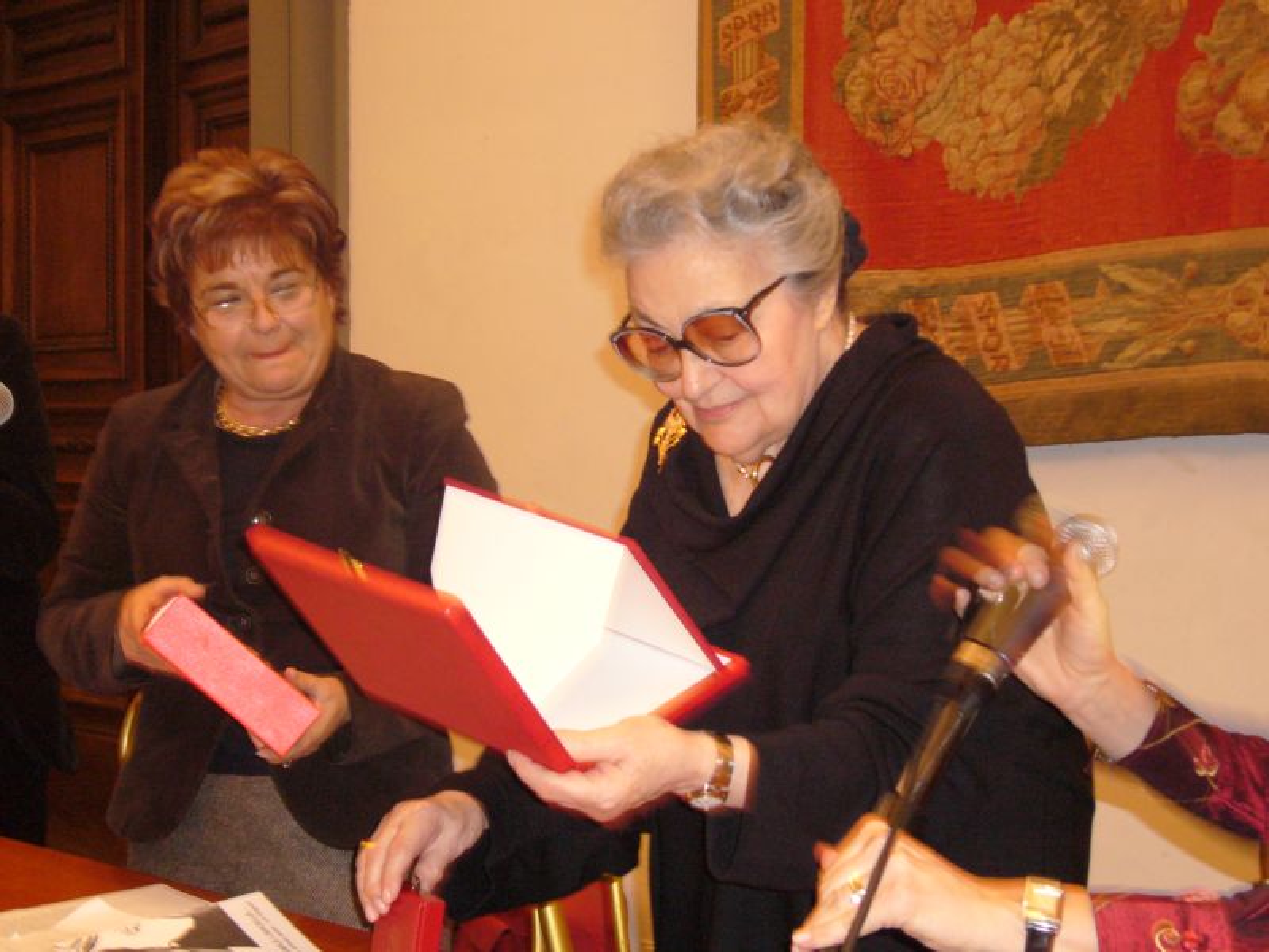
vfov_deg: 27.0
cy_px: 476
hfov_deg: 35.5
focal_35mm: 54
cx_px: 634
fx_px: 1980
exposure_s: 1/8
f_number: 3.8
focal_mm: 8.8
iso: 200
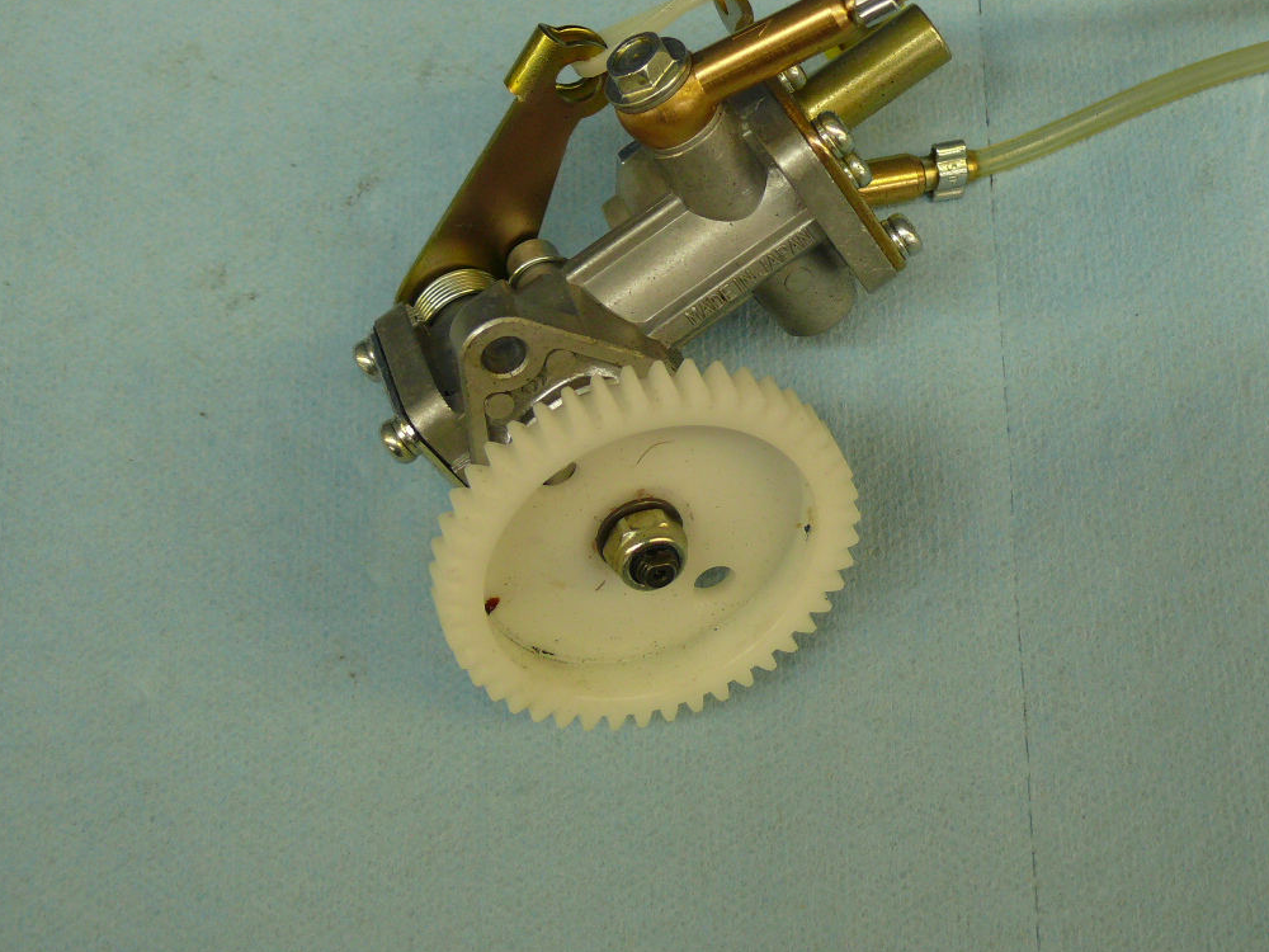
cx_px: 1000
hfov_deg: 33.4
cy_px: 316
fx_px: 2053
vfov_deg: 26.0
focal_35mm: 56
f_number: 2.8
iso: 100
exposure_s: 1/30
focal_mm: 7.4
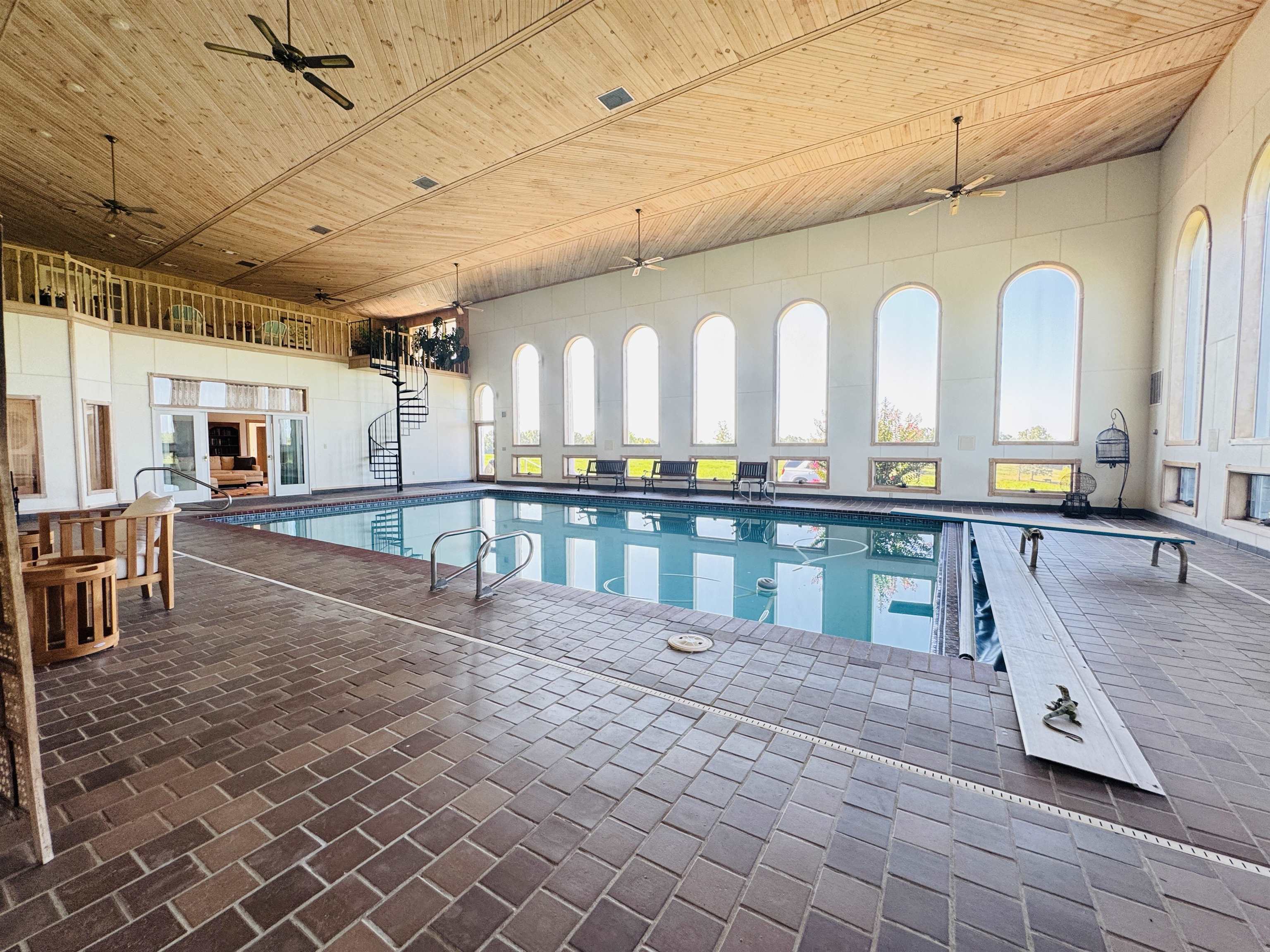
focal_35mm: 14
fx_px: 514
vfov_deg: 85.7
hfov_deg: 102.1
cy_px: 476
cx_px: 635
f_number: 2.2
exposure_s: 1/99
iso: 125
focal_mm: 2.22
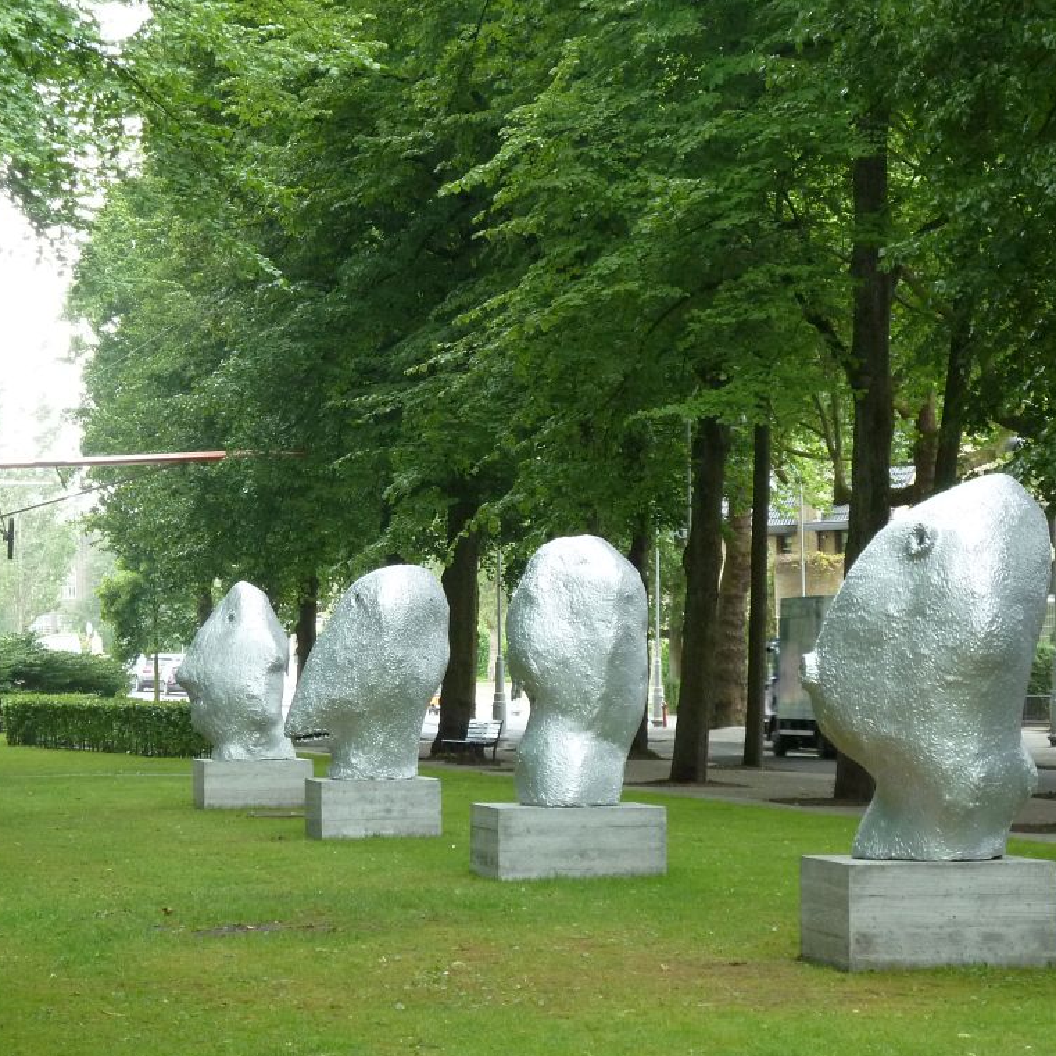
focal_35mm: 132
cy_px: 531
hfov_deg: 13.2
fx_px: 4556
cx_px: 491
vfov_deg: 13.2
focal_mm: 18.2
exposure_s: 1/50
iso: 250
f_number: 4.4
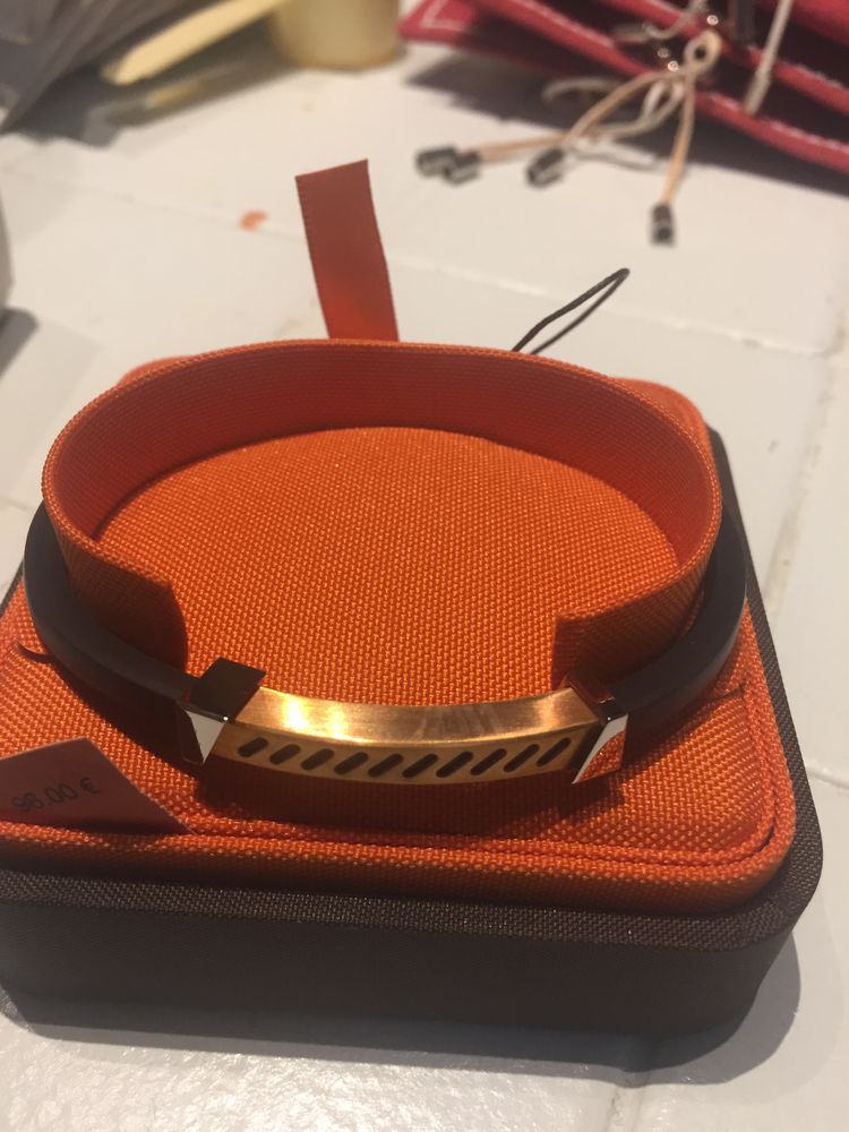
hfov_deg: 48.2
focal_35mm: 29
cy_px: 566
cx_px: 424
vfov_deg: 61.7
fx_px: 948
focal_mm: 4.15
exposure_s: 1/33
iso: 64
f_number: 2.2
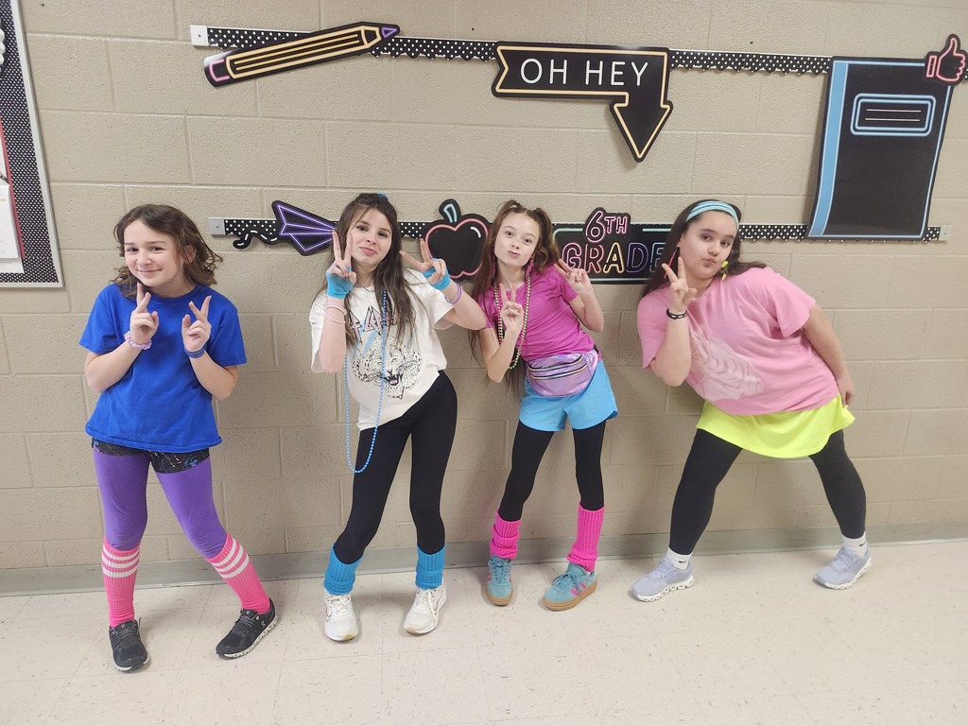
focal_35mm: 23
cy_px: 363
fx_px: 643
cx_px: 484
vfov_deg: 58.9
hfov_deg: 73.9
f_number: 1.8
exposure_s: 1/120
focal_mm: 5.54
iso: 800
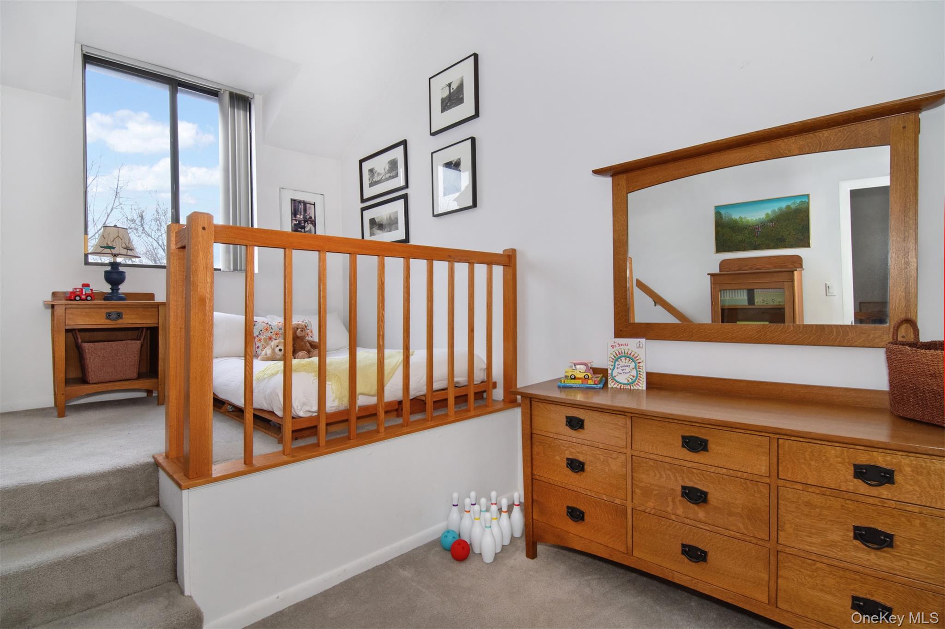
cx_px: 472
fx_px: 433
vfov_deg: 72.0
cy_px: 314
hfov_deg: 95.0
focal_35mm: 16
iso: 640
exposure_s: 1/30
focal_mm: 11
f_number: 11
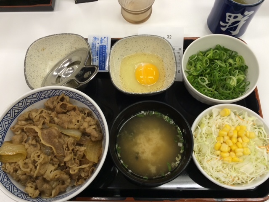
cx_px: 134
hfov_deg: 61.7
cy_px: 101
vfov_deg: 48.2
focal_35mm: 29
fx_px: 225
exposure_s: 1/33
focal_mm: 4.15
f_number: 2.2
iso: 40
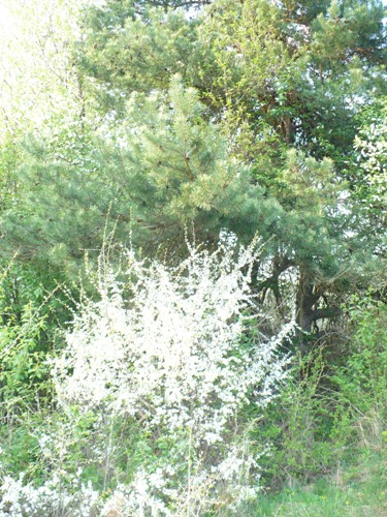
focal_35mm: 37
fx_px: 552
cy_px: 258
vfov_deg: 50.1
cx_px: 194
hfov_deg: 38.7
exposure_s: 1/30
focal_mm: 6.1
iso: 100
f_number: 2.8
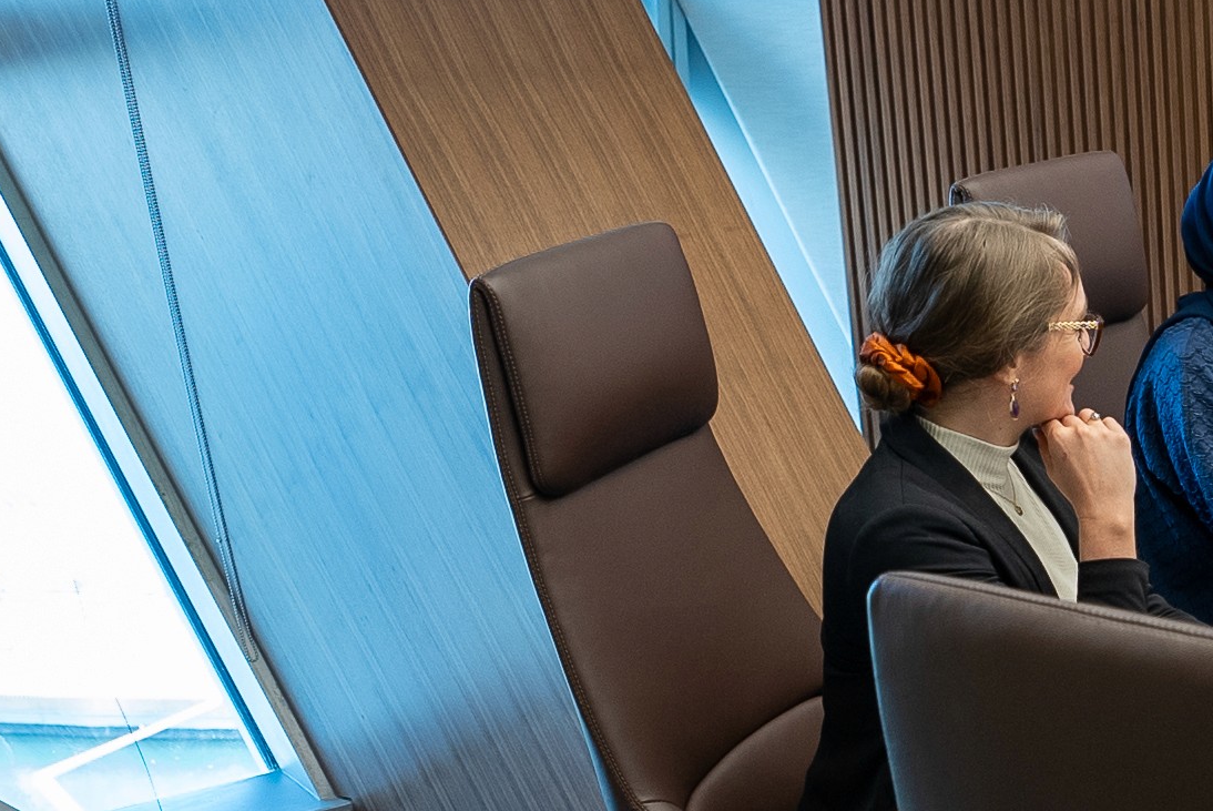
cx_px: 1523
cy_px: 678
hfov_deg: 27.6
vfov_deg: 21.6
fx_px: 2090
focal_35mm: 62
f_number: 2.8
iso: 400
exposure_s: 1/50
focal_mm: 16
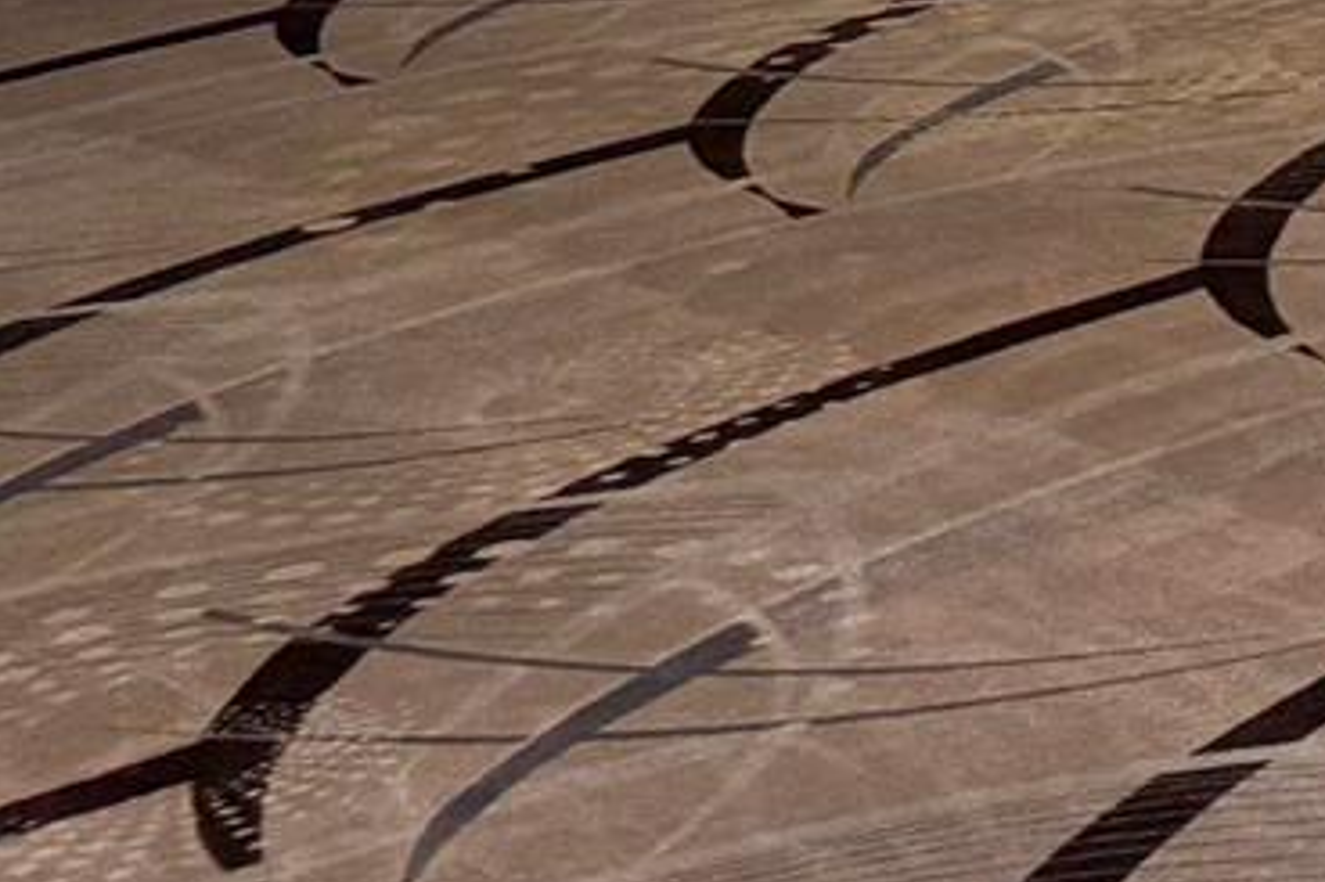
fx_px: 5113
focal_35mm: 139
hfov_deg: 11.2
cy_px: -1570
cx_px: 3565
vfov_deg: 8.6
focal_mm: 6.76
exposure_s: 1/120
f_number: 1.78
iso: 320
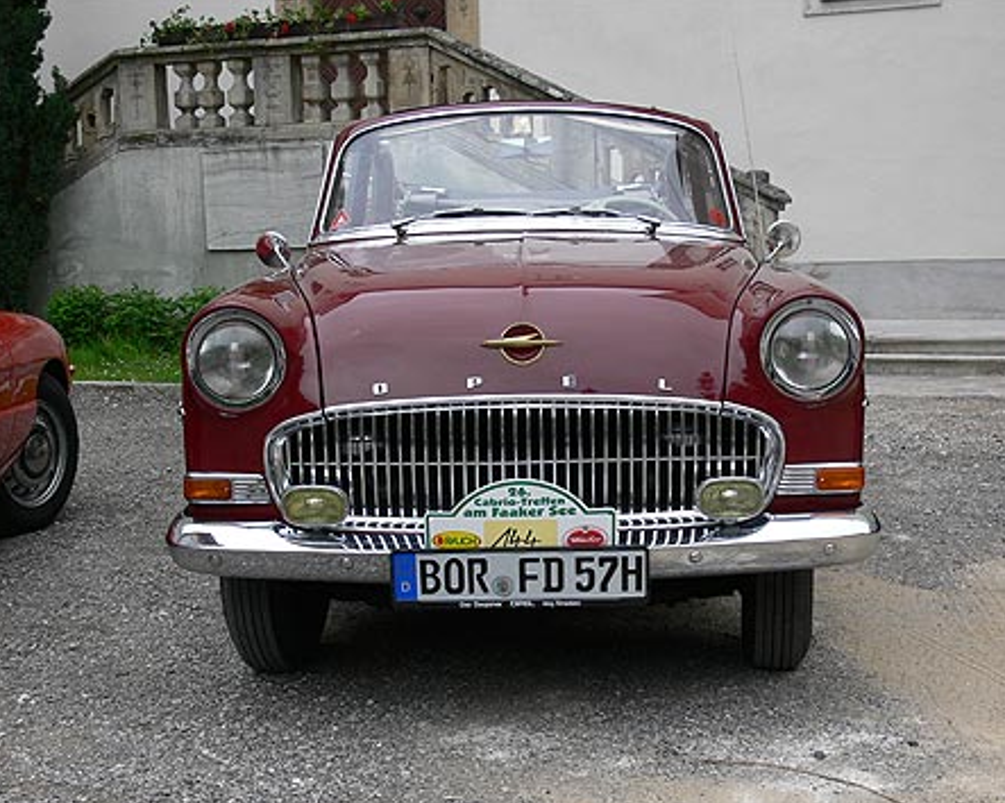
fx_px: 1635
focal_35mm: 55
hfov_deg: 34.2
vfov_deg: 27.6
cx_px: 520
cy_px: 404
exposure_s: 1/320
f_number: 4.5
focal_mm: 11
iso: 100
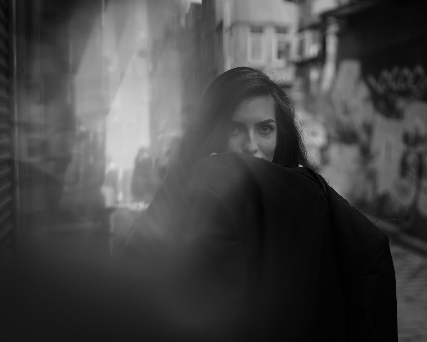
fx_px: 518
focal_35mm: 41
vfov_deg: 36.5
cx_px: 258
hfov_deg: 44.5
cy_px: 173
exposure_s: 1/1250
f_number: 1.4
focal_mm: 35
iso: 100
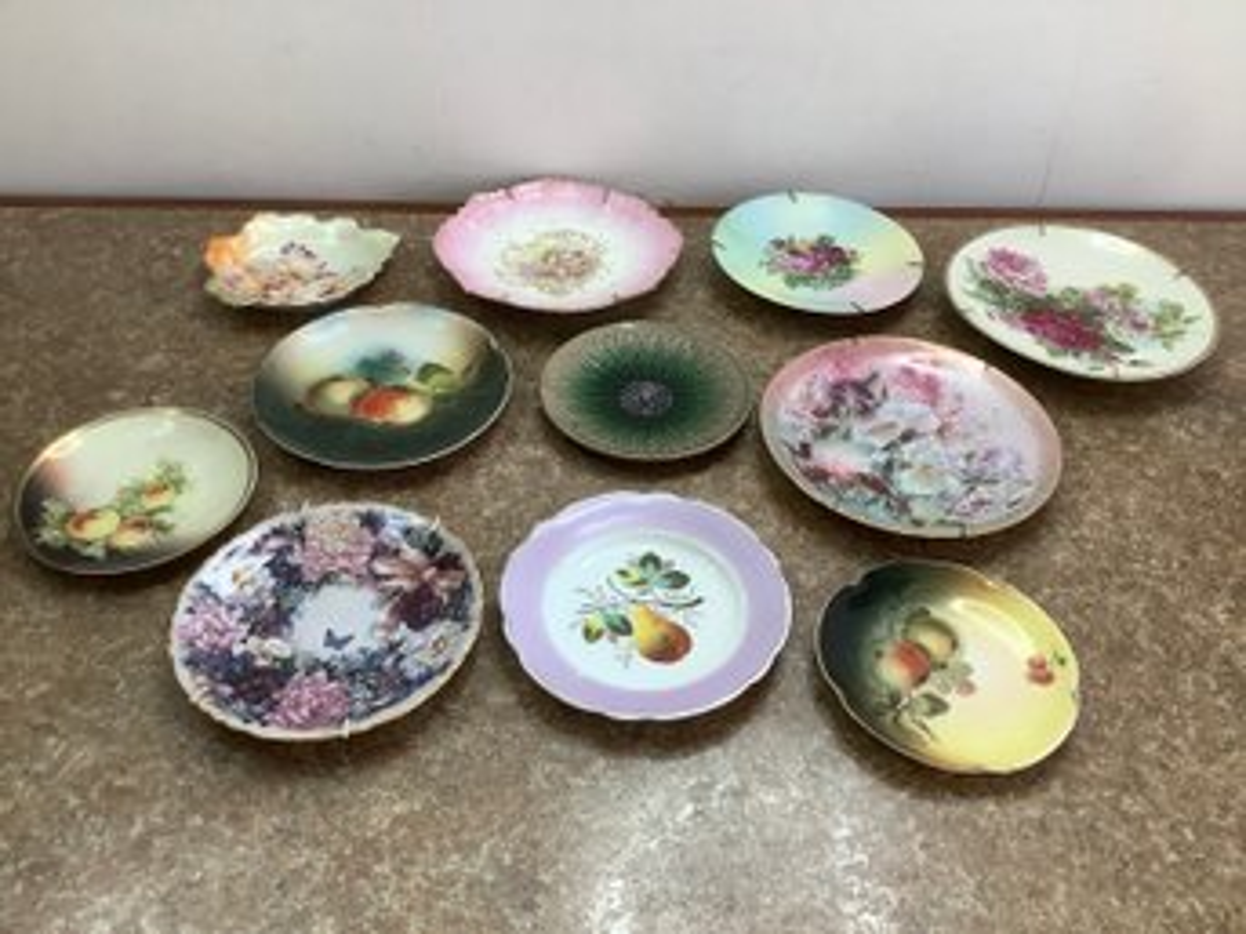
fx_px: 1115
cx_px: 623
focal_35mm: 31
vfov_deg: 45.4
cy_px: 467
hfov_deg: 58.4
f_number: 2.4
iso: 80
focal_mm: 3.3
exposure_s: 1/120
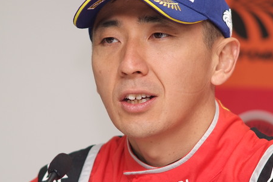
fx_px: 3247
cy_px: 88
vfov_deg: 3.2
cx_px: 123
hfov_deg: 4.8
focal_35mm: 428
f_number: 2.8
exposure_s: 1/250
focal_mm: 180
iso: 400
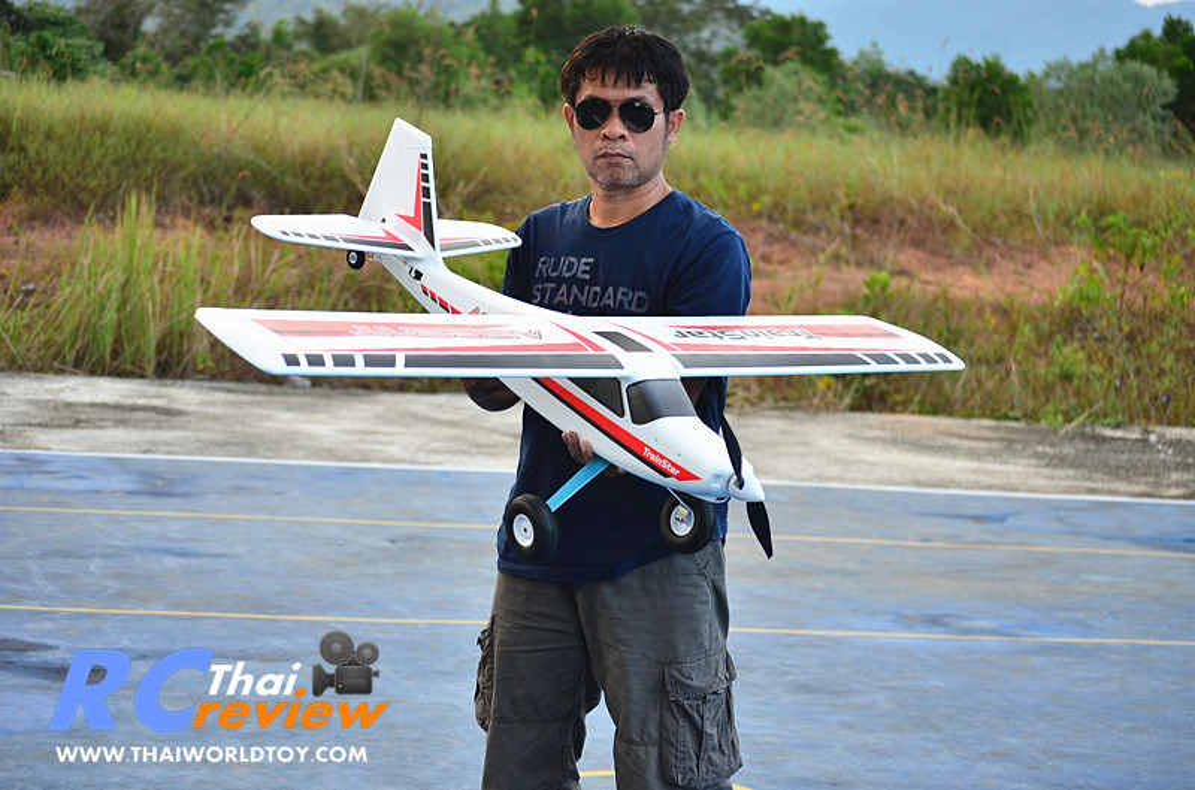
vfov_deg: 16.5
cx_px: 598
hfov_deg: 24.7
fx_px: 2732
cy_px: 395
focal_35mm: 82
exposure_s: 1/80
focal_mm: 55
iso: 100
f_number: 4.5
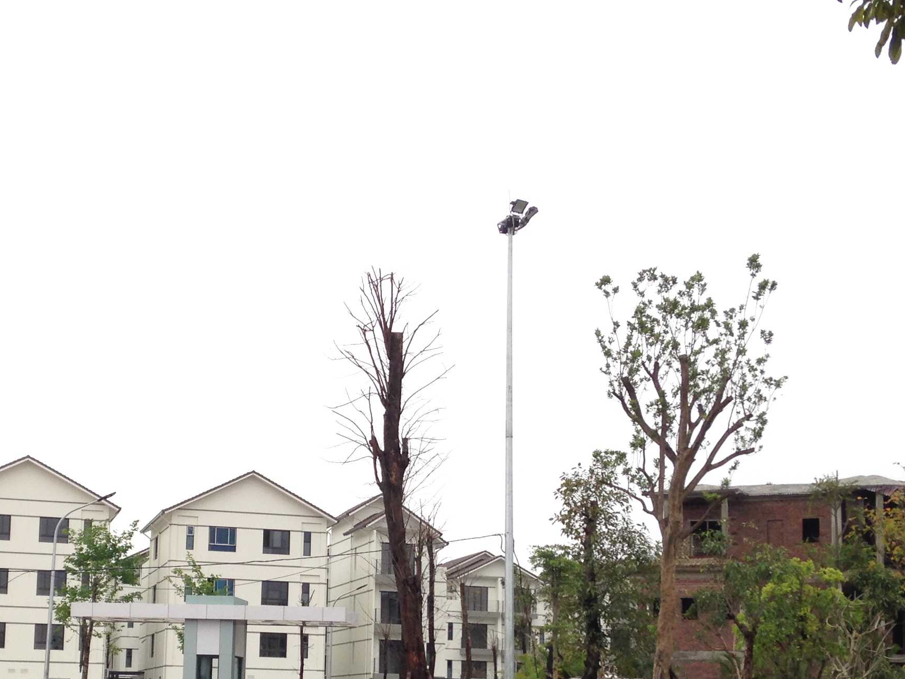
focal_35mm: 62
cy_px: 557
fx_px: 1621
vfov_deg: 23.3
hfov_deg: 31.1
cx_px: 339
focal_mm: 4.12
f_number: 2.4
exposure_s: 1/174
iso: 50
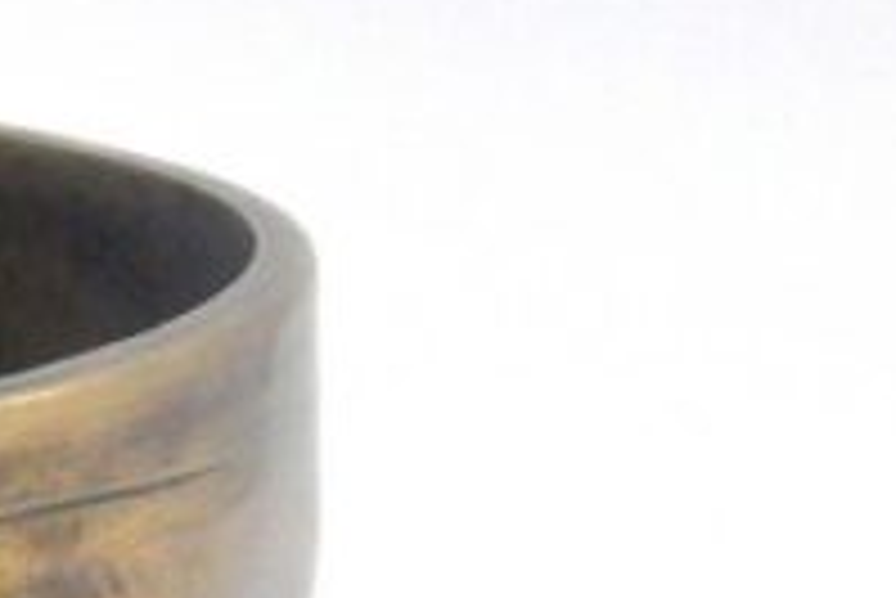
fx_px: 15766
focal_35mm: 633
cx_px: -1018
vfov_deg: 2.2
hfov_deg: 3.2
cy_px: 641
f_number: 11
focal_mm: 82
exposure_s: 1/500
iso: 3200
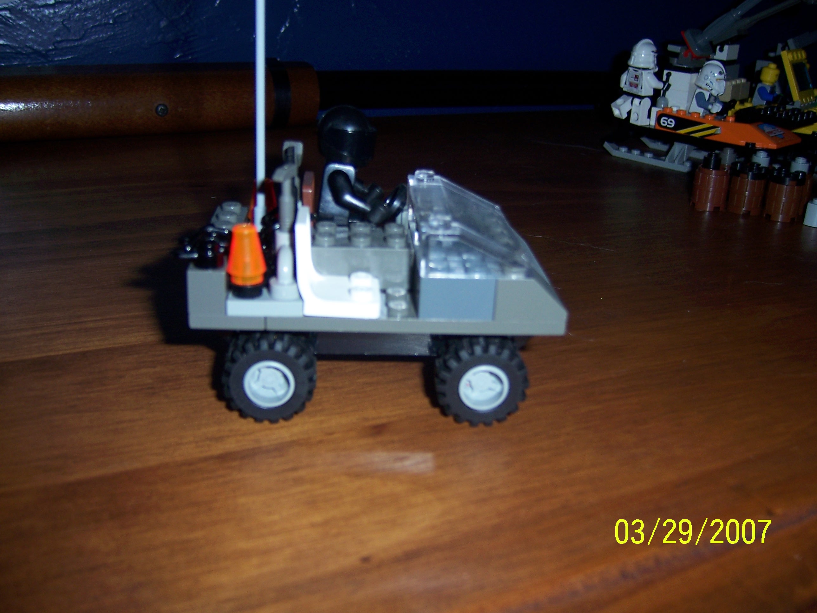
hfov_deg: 51.4
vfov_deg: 39.7
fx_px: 850
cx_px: 408
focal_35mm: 36
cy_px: 306
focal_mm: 6.2
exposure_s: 1/60
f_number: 2.8
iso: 80
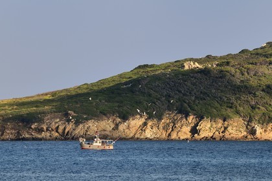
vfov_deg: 6.9
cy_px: 90
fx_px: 1511
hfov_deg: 10.3
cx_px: 136
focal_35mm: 200
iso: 200
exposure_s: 1/1600
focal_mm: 200
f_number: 5.6
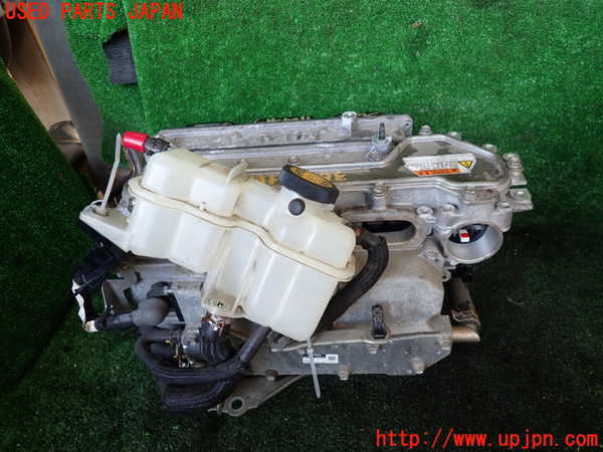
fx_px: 435
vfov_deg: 54.9
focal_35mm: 25
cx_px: 302
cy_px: 226
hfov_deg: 69.4
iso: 125
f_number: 2
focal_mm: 4.5
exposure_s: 1/60
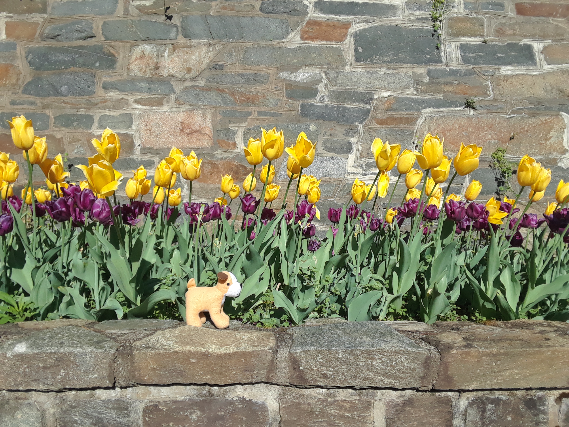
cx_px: 284
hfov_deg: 60.0
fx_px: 493
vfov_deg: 46.8
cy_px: 214
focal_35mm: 30
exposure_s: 1/1600
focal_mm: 2.47
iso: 40
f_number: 1.9
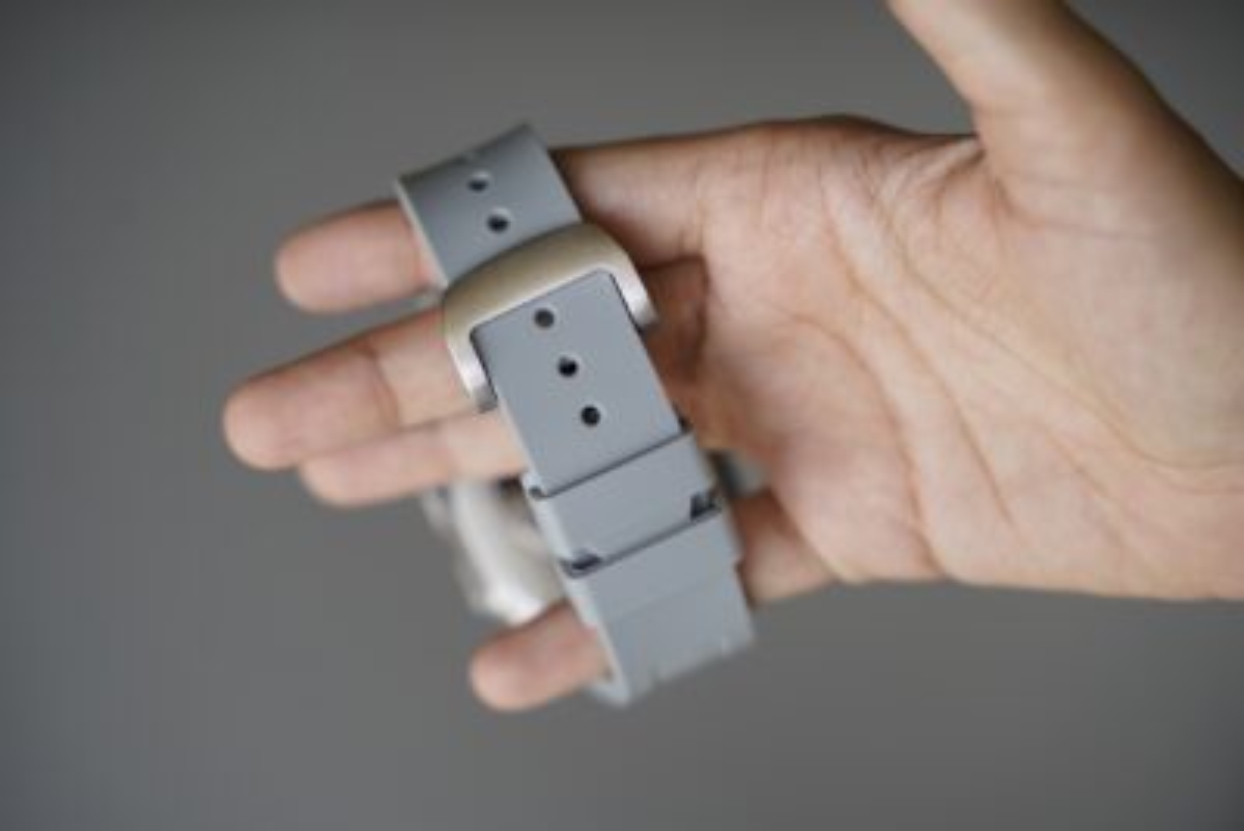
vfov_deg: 18.2
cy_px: 416
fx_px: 2592
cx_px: 622
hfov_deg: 27.0
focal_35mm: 75
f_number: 4
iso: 125
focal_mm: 75
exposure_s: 1/80
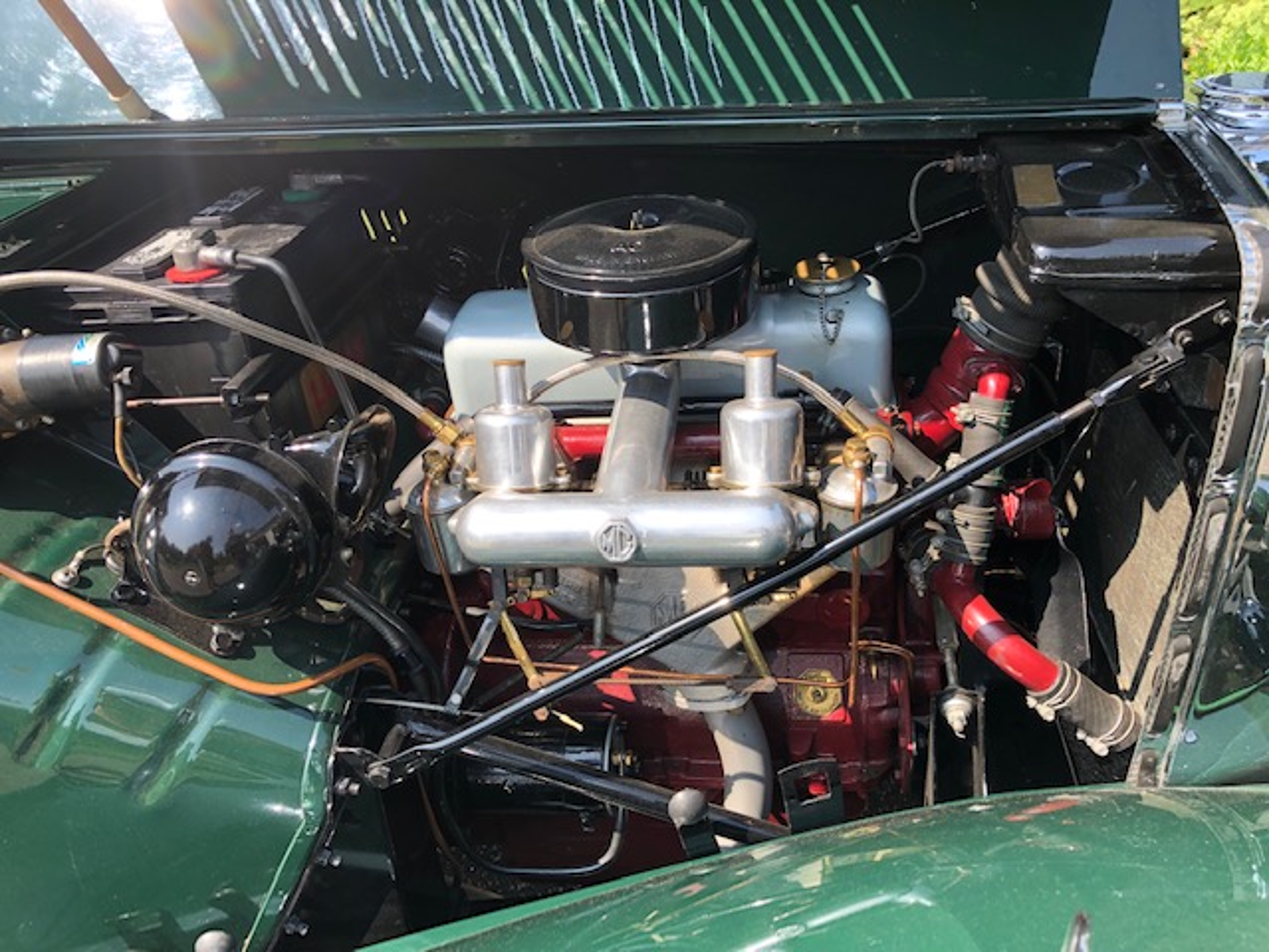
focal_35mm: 28
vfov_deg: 49.7
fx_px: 1026
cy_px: 476
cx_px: 634
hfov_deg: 63.4
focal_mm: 4
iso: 20
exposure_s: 1/246
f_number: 1.8
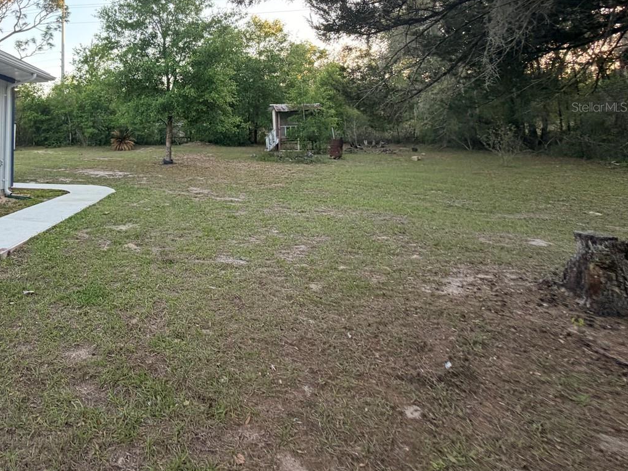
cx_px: 136
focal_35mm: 22
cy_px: 107
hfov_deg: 69.8
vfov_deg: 57.4
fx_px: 399
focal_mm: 2.22
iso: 64
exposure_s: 1/121
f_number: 2.2
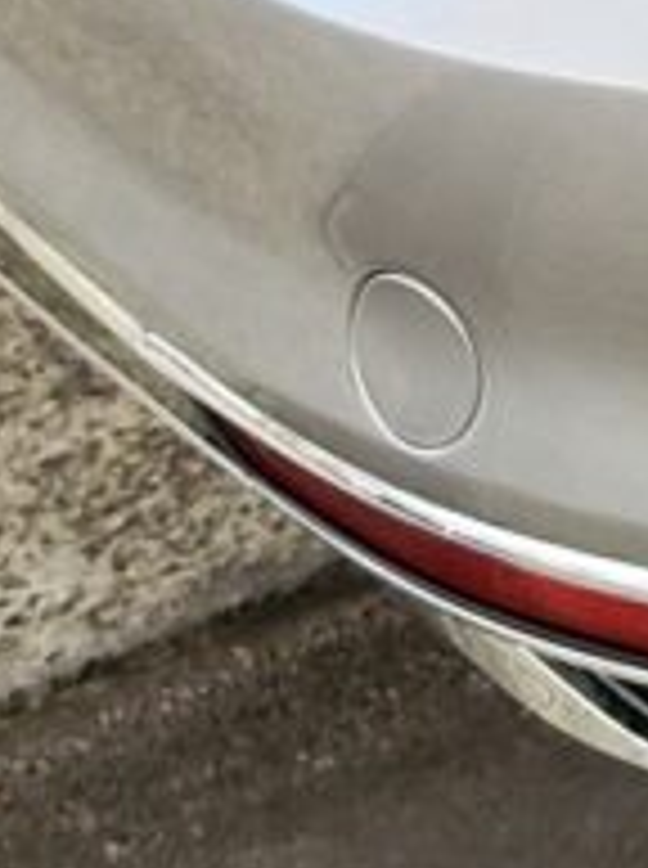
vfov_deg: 8.4
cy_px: -1313
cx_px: 2943
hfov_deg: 5.6
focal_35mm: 215
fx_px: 5384
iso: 50
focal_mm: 7.01
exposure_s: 1/105
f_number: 1.69
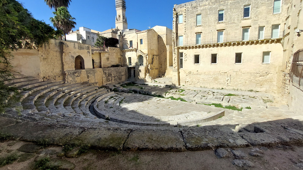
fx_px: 121
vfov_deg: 70.2
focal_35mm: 15
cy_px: 74
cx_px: 153
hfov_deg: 103.0
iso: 50
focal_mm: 1.74
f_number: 2.2
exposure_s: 1/1926
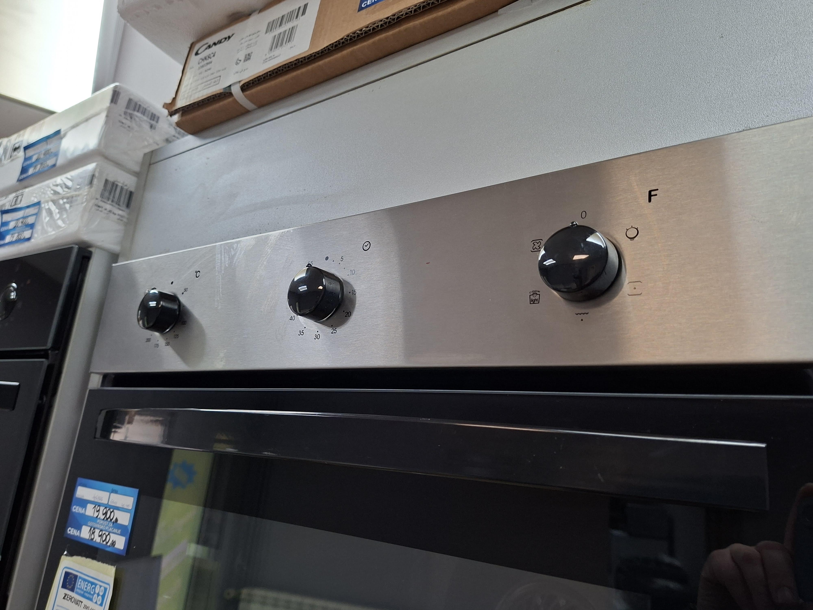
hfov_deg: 73.9
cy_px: 305
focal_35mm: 23
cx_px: 406
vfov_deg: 58.9
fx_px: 540
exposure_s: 1/100
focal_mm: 5.54
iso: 160
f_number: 1.8
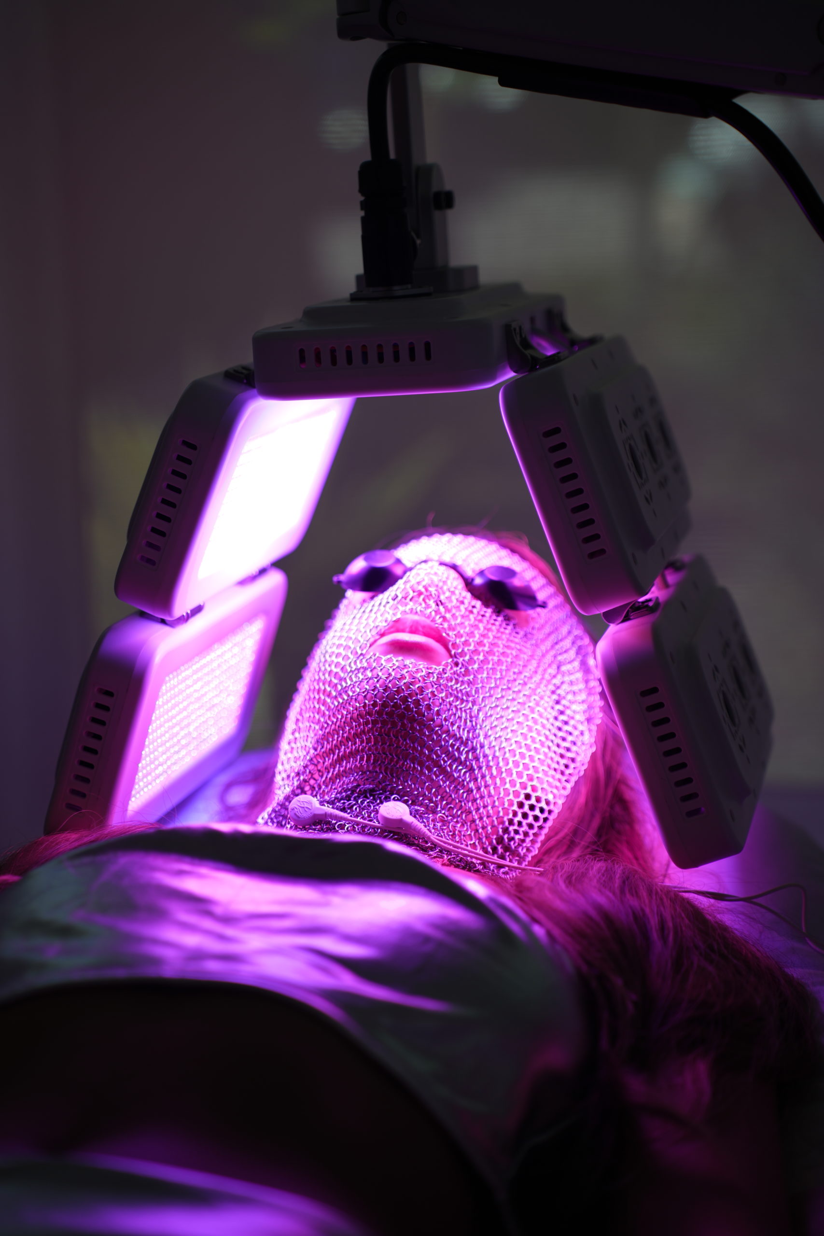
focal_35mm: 75
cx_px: 412
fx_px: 2574
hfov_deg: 18.2
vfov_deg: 27.0
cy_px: 618
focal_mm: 75
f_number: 2.8
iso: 64
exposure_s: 1/100
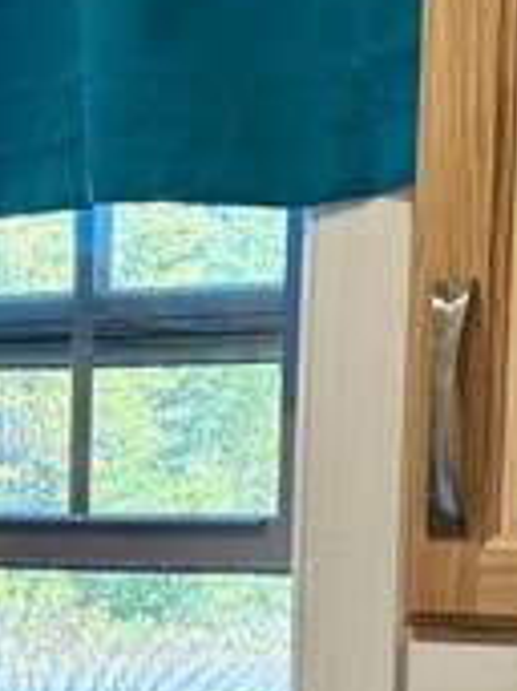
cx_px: -133
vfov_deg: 17.7
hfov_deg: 13.3
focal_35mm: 108
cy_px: 719
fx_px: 2153
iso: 200
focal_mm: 6.76
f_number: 1.78
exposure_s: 1/133
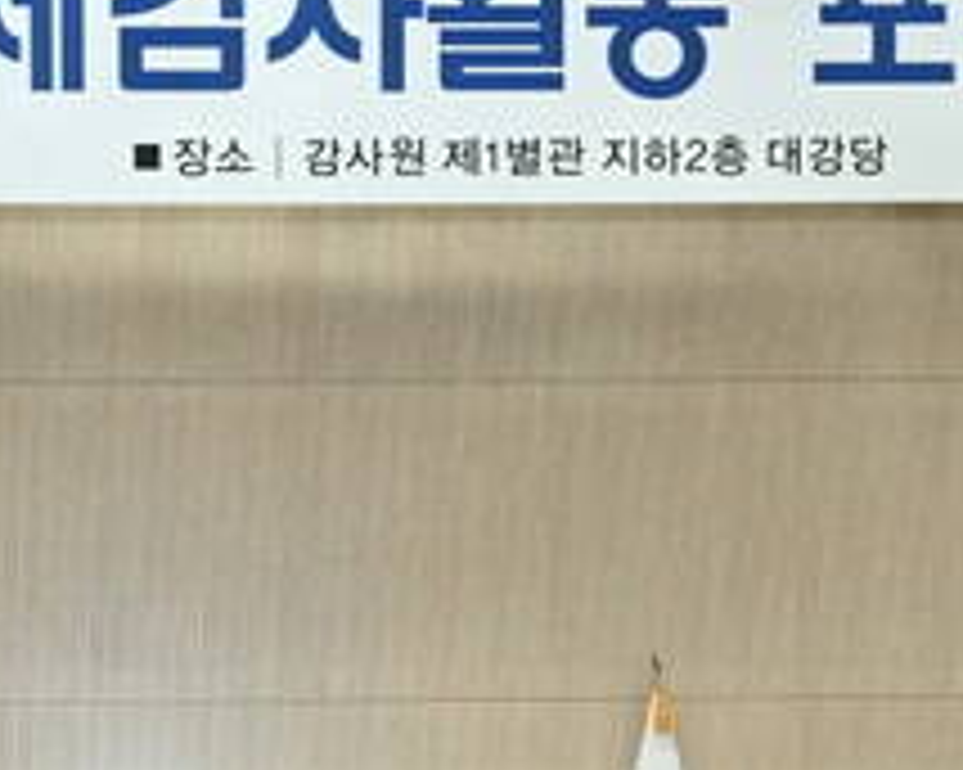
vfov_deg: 20.4
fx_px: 2080
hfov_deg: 25.6
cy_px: 743
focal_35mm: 73
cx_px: 176
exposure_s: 1/125
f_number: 5.6
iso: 5000
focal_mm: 26
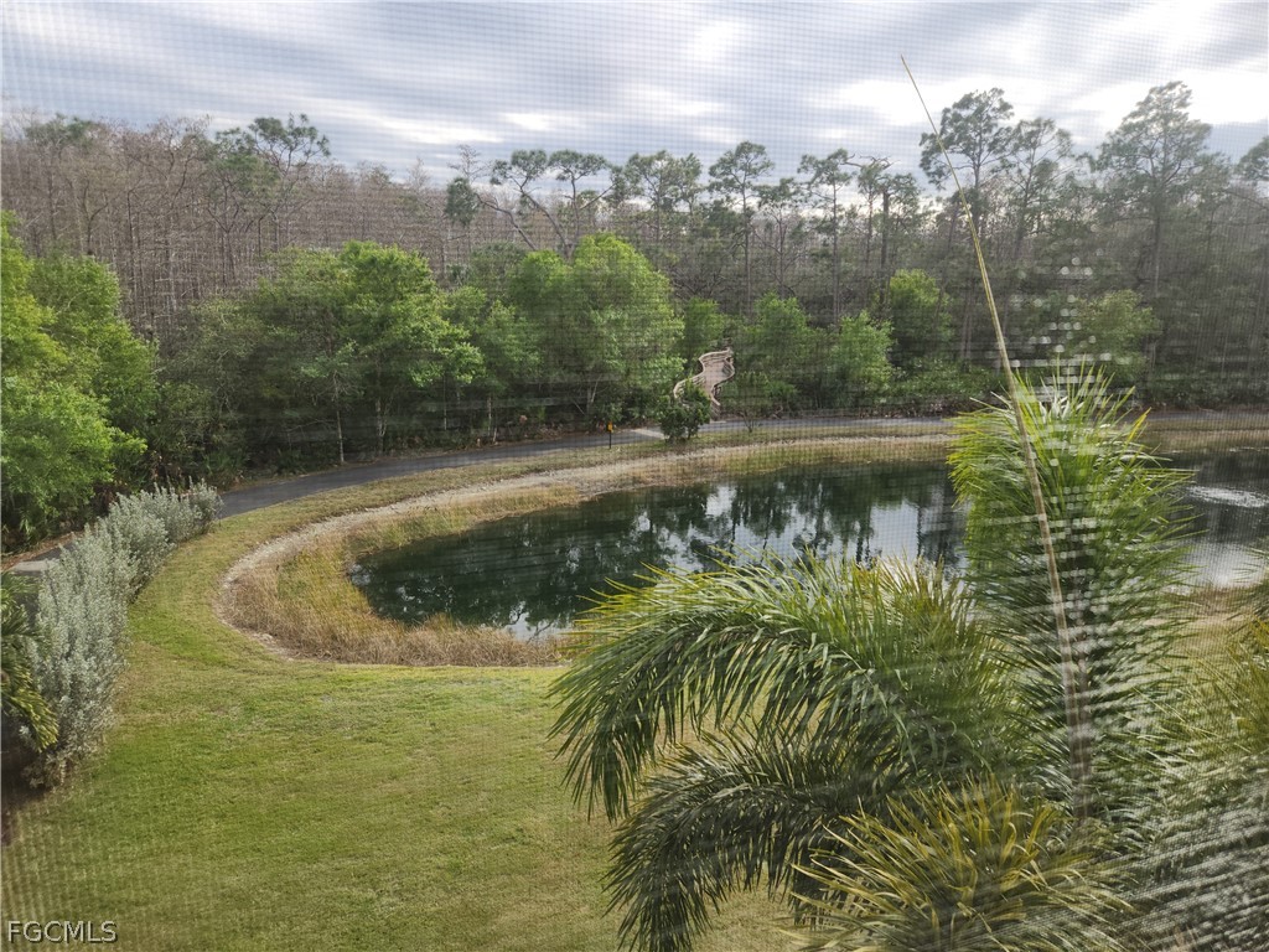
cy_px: 476
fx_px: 843
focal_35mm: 23
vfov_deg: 58.9
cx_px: 634
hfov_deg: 73.9
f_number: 1.8
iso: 20
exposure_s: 1/519
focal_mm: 5.4
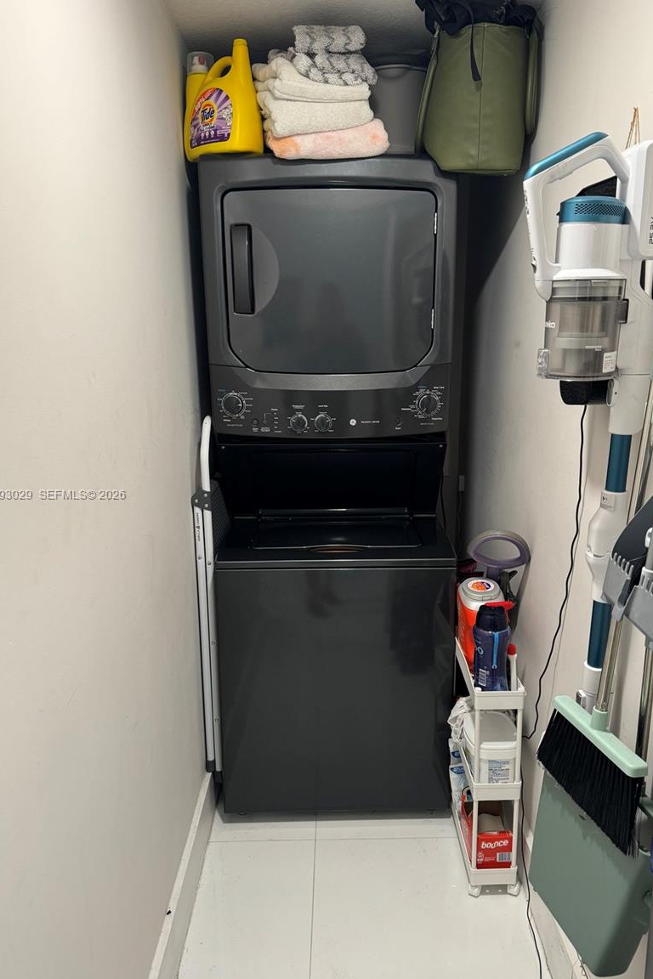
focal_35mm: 26
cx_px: 350
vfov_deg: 69.4
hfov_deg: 49.5
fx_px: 707
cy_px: 495
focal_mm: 6.76
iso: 200
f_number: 1.78
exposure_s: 1/60
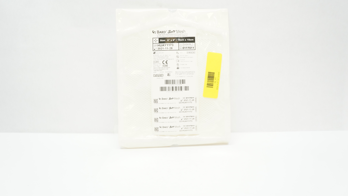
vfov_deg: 40.0
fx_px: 268
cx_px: 174
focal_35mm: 29
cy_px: 81
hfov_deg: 66.1
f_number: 6.3
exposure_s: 1/60
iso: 800
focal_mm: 18
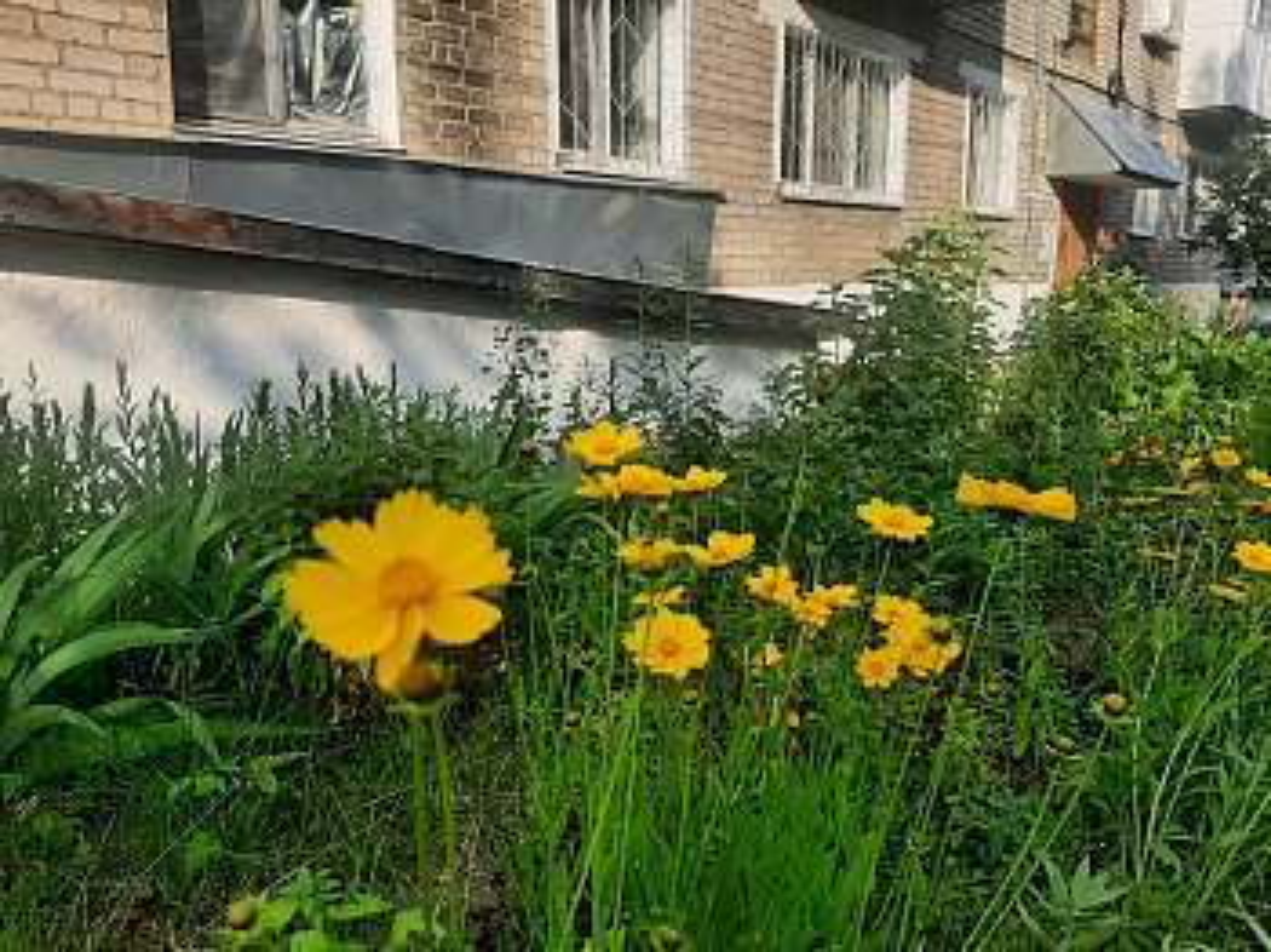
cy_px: 476
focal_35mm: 26
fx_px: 954
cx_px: 636
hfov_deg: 67.3
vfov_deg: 53.0
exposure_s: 1/1553
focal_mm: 3.93
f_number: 1.7
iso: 40
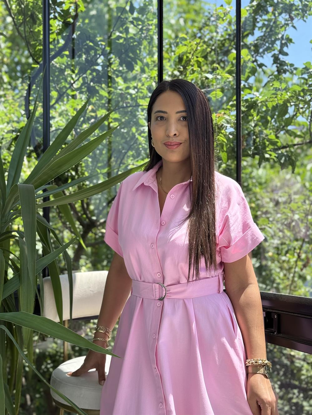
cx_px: 156
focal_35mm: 48
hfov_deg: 30.3
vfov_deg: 39.7
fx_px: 577
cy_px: 208
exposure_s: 1/349
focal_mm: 6.76
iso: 64
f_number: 1.78
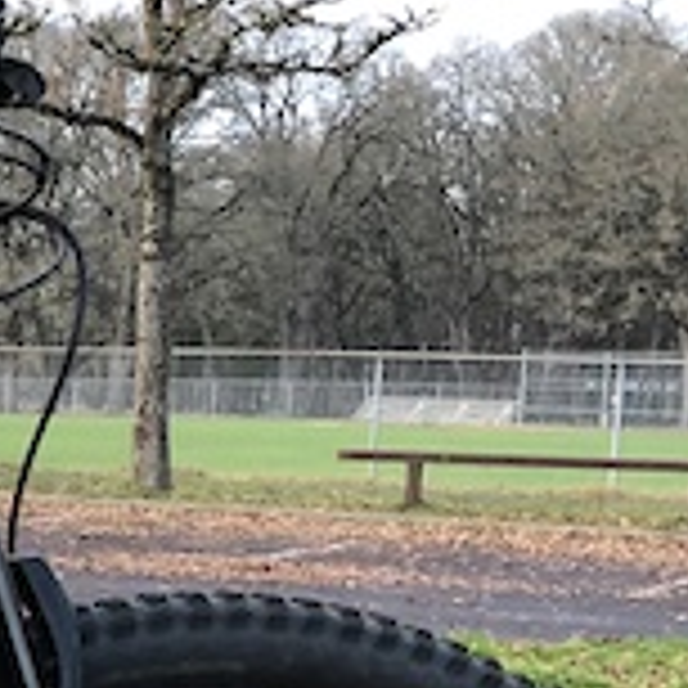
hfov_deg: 11.9
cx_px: -746
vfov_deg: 13.3
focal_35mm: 129
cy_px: 746
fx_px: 2901
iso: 25
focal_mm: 3.99
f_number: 1.8
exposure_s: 1/40
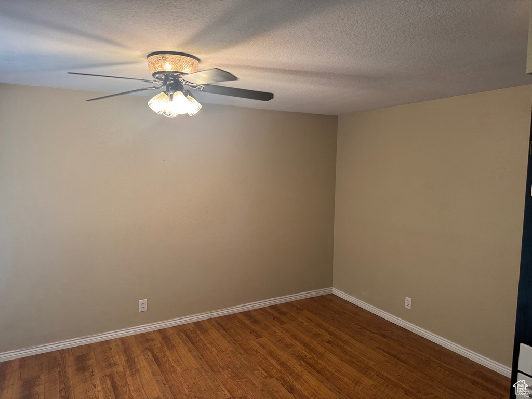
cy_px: 200
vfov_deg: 56.8
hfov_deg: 71.6
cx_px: 266
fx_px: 369
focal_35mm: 24
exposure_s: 1/60
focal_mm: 6.76
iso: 200
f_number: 1.78
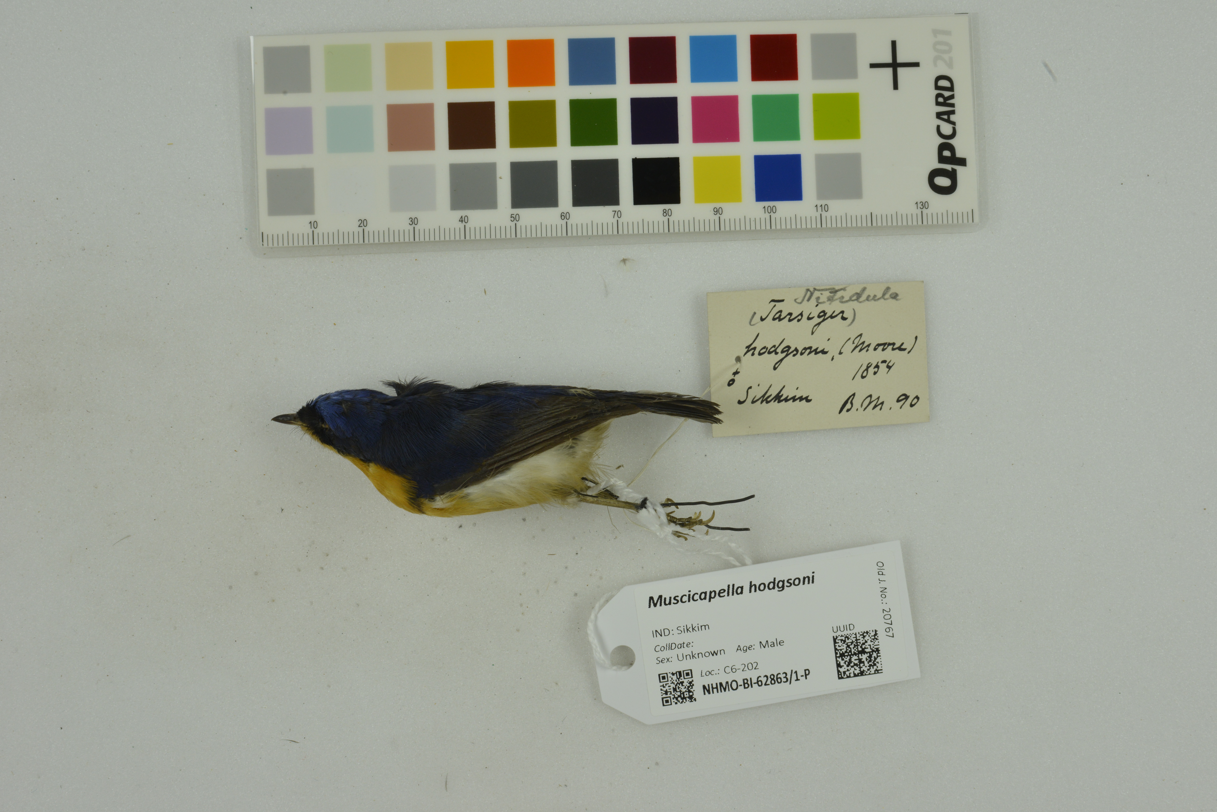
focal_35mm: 35
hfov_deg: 54.4
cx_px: 608
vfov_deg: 37.9
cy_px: 406
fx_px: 1183
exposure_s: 1/200
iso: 800
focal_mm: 35
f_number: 16
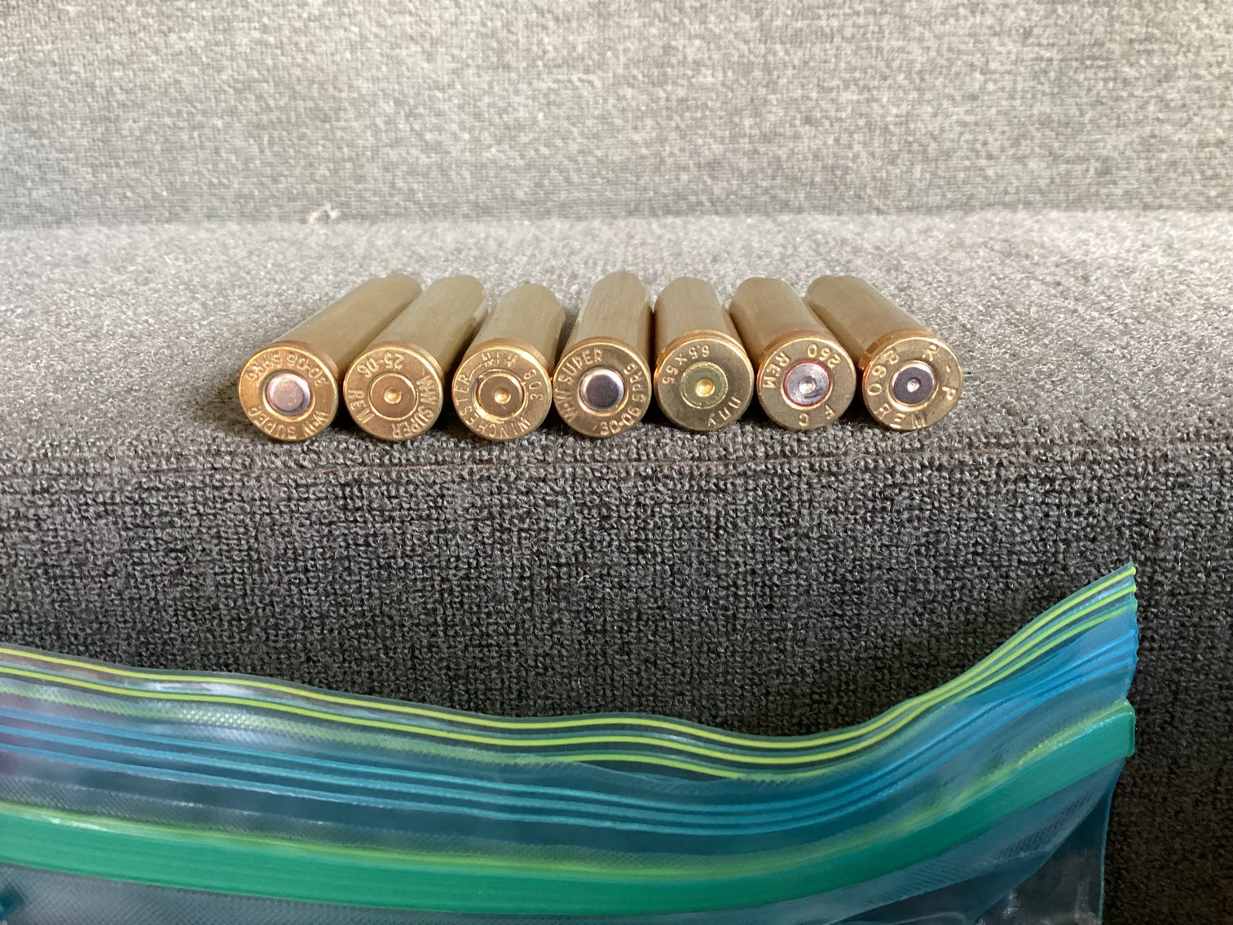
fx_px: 1104
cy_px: 462
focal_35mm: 31
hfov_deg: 58.3
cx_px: 616
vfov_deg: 45.4
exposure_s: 1/33
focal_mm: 3.3
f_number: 2.4
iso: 320
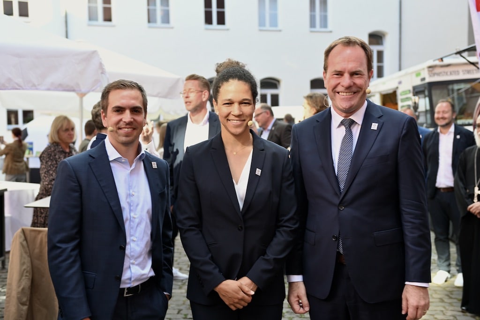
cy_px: 160
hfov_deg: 39.6
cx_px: 240
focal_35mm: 50
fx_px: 667
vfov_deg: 27.0
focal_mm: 50
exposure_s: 1/40
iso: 100
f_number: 3.2
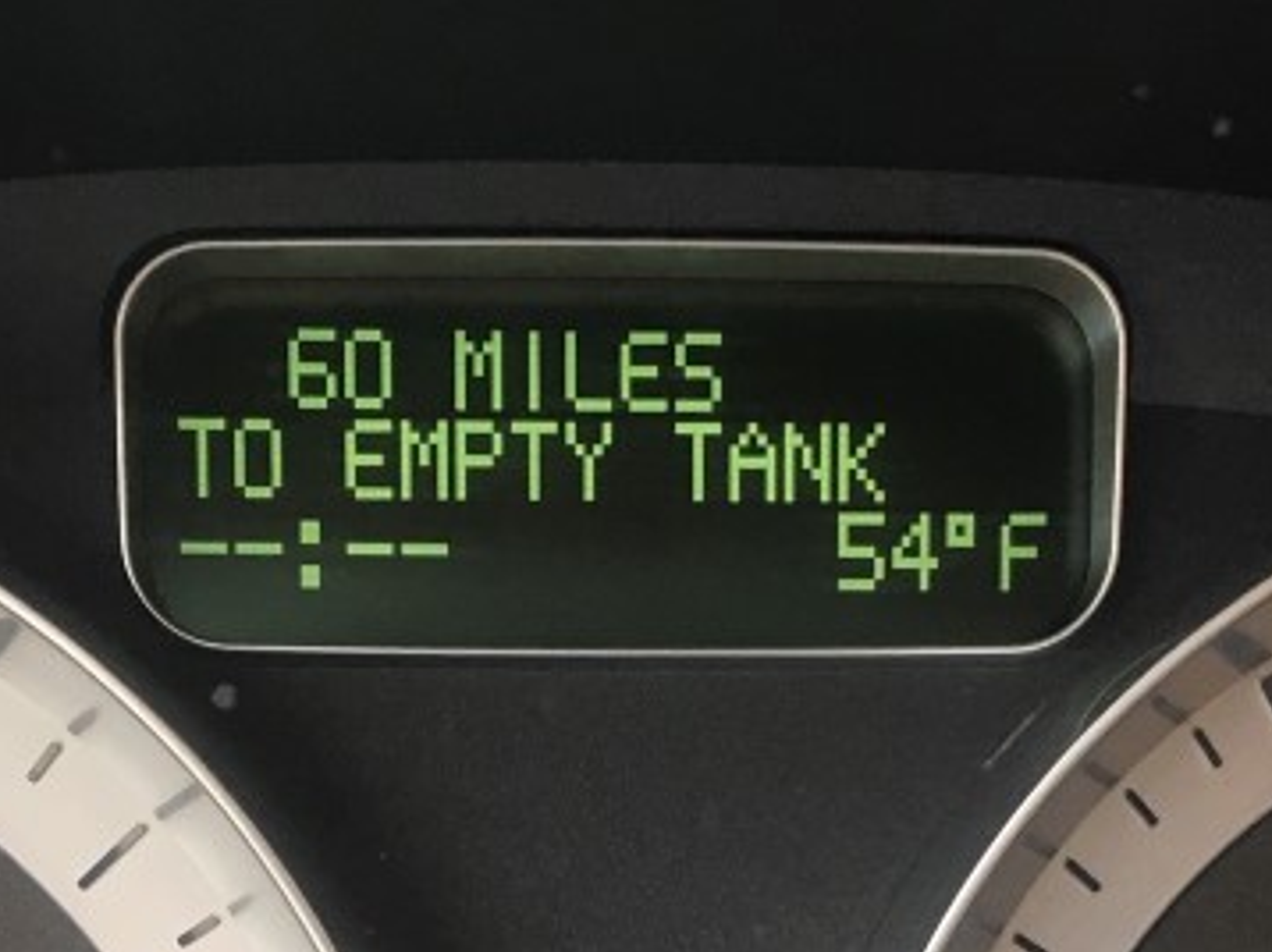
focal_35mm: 83
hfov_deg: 23.6
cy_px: 1133
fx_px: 3048
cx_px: 664
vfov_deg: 17.0
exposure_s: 1/30
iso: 40
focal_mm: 4.15
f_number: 2.2
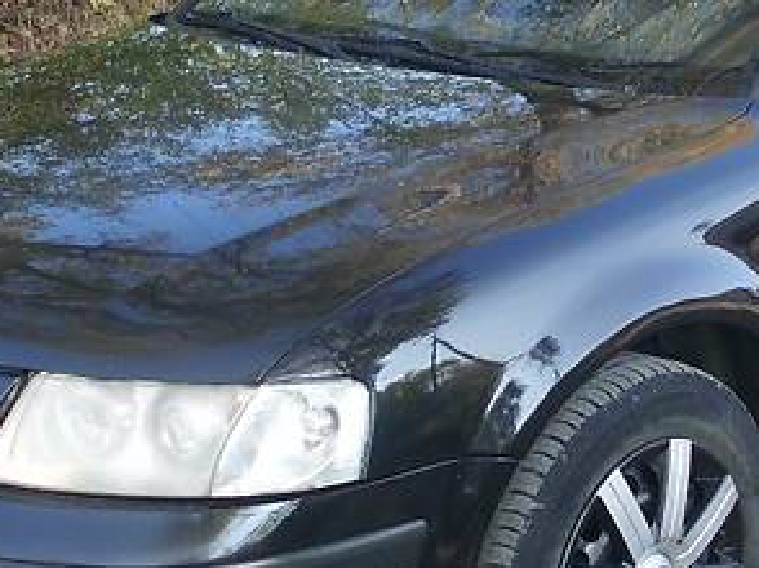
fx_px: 2147
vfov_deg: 15.1
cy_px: 238
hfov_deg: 19.9
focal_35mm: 98
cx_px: 560
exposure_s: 1/200
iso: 100
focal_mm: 6.3
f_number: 2.9
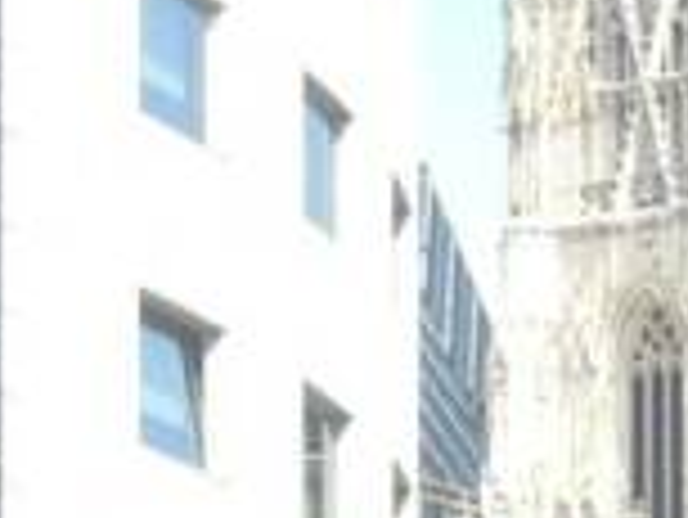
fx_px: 4654
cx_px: 1300
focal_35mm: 234
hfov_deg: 8.1
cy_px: 1658
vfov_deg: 5.8
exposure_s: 1/484
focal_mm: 4.28
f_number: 2.4
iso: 50
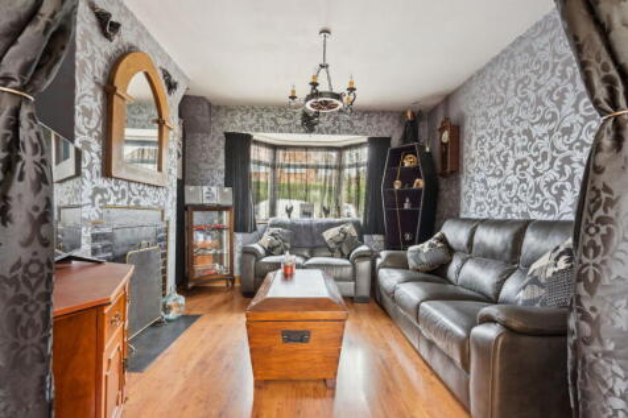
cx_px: 314
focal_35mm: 16
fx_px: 279
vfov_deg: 73.7
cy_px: 209
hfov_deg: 96.8
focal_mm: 16
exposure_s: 1/20
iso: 640
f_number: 7.1
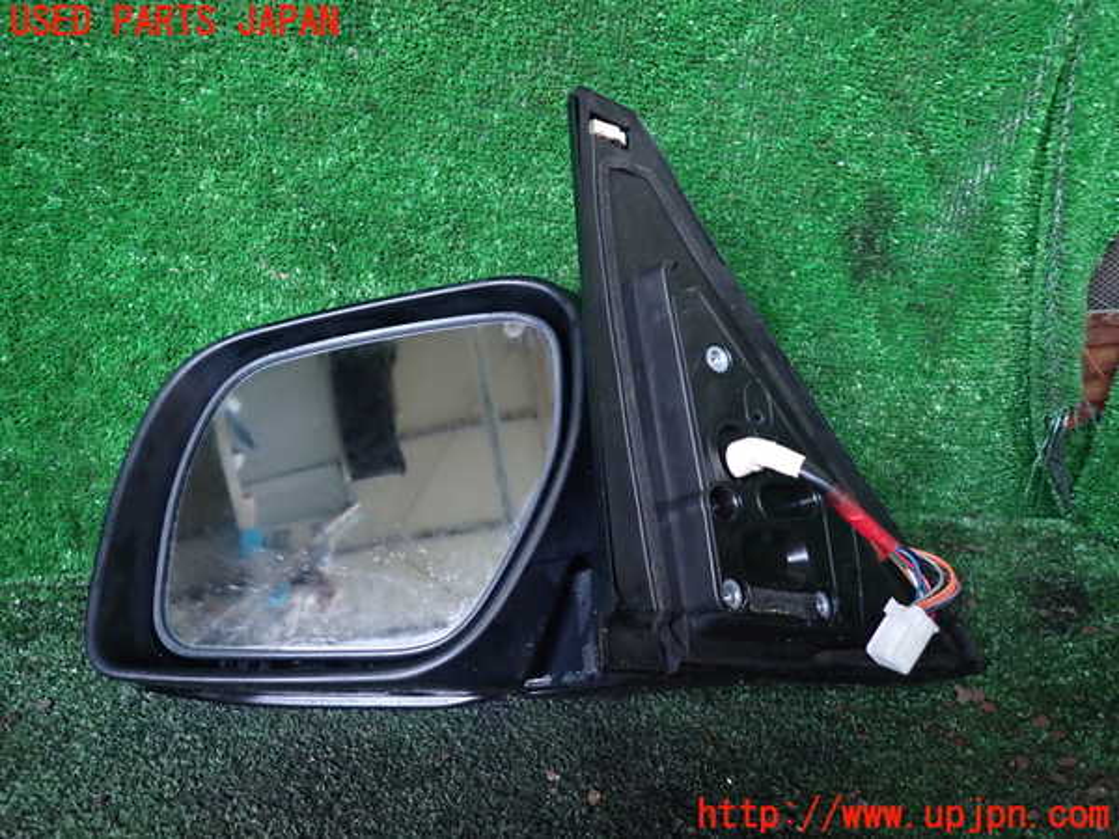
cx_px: 560
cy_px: 420
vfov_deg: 54.9
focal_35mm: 25
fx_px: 808
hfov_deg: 69.4
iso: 800
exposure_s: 1/20
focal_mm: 4.5
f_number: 2
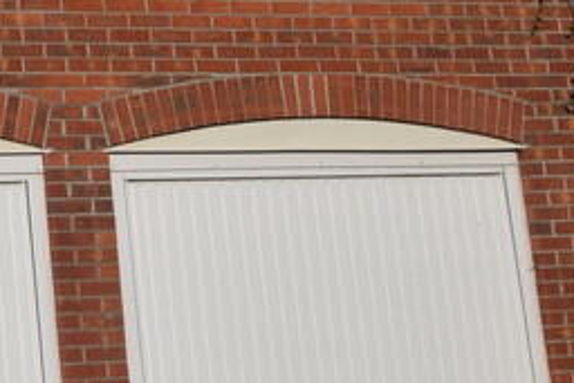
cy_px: 138
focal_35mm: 78
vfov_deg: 17.5
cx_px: -330
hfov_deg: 21.2
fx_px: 1244
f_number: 13
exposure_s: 1/640
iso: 200
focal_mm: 13
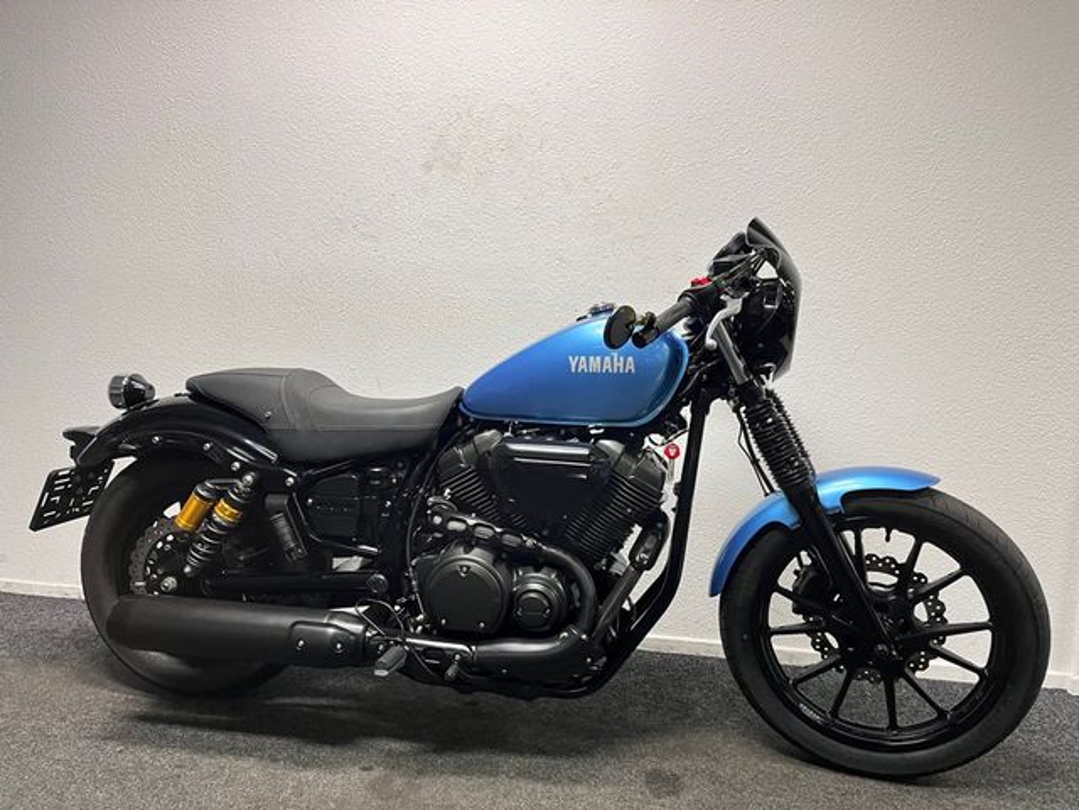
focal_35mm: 26
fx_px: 810
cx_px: 540
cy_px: 405
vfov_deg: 53.1
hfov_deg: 67.3
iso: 125
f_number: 1.6
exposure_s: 1/50
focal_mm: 5.1
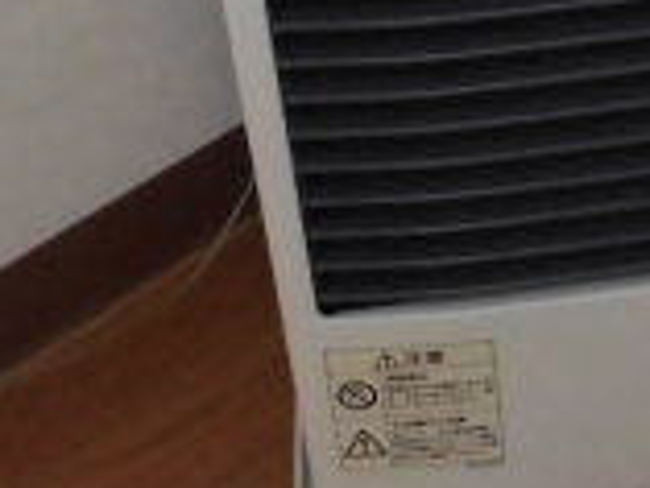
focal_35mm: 98
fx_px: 1842
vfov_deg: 14.5
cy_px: -153
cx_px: 658
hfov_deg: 19.4
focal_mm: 4.3
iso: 250
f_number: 3.1
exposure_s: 1/40
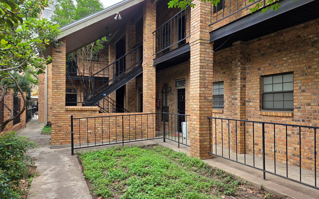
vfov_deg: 49.3
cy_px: 101
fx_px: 217
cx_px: 159
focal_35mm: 25
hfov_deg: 72.5
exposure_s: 1/180
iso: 100
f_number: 1.7
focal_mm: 6.25
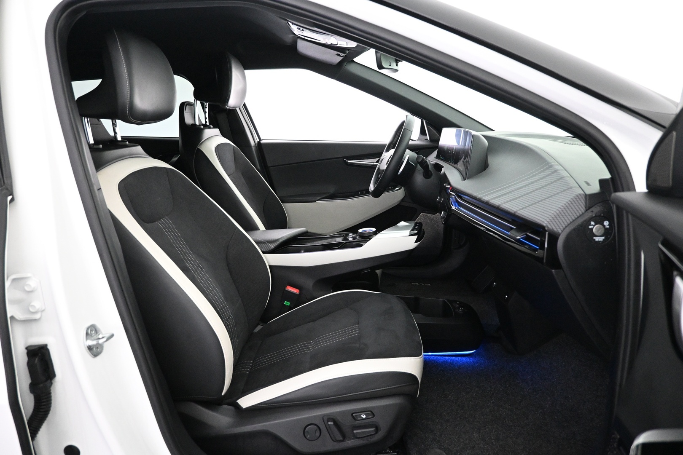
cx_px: 342
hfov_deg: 73.7
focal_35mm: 24
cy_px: 228
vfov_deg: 53.1
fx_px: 455
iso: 4000
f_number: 3.5
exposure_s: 1/60
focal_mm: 16
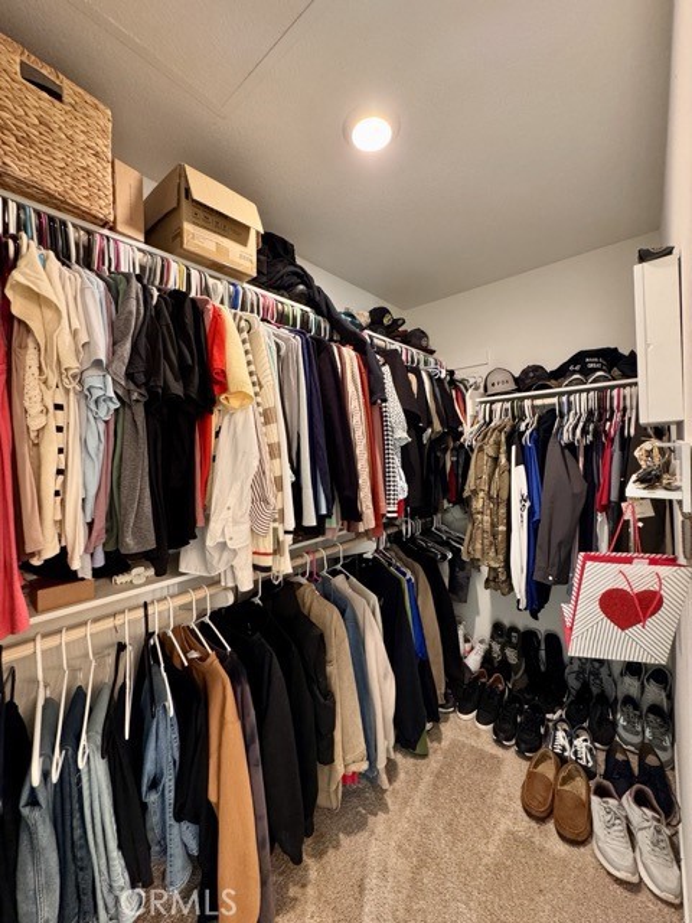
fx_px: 373
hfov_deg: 85.7
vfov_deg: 102.1
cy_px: 462
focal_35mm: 14
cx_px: 346
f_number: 2.2
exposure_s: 1/60
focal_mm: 2.22
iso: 500
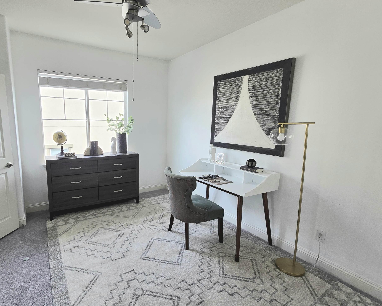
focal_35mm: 16
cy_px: 155
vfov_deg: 80.4
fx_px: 181
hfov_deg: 91.5
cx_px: 147
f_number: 2.2
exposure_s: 1/120
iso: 64
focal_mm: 2.2
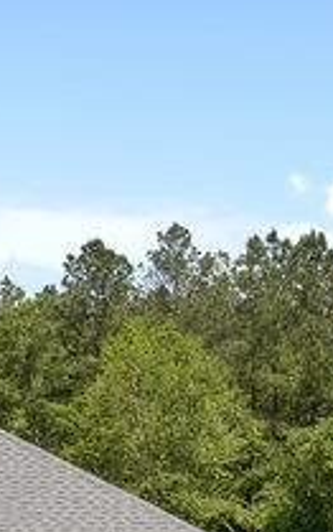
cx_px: -193
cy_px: 397
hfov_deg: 11.6
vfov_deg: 19.3
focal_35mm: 107
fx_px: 1550
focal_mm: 8.38
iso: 100
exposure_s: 1/125
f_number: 2.8
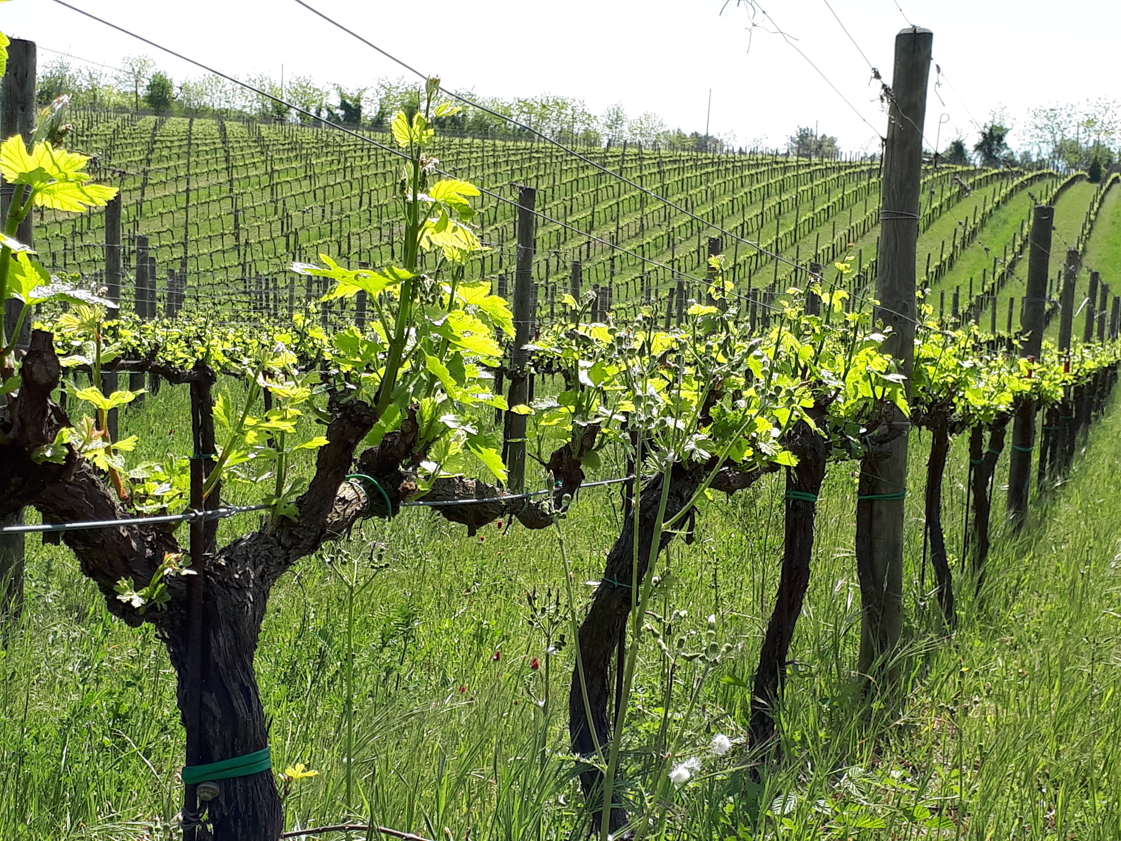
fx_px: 874
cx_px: 560
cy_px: 420
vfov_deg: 51.4
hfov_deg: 65.3
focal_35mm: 27
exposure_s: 1/920
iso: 40
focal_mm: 3.6
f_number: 1.9
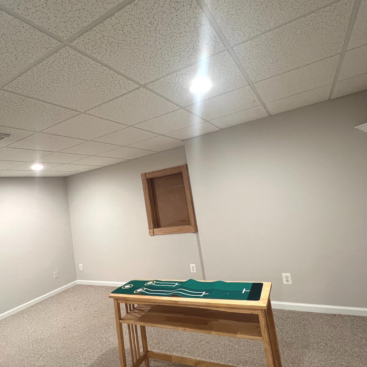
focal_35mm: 19
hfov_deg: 77.6
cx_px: 174
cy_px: 174
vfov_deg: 77.6
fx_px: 228
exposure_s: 1/60
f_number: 1.8
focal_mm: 1.57
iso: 250
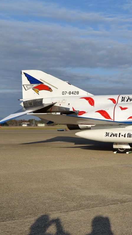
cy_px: 117
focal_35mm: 46
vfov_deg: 44.6
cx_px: 168
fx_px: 286
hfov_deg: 23.2
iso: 125
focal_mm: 29
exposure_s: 1/320
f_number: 11
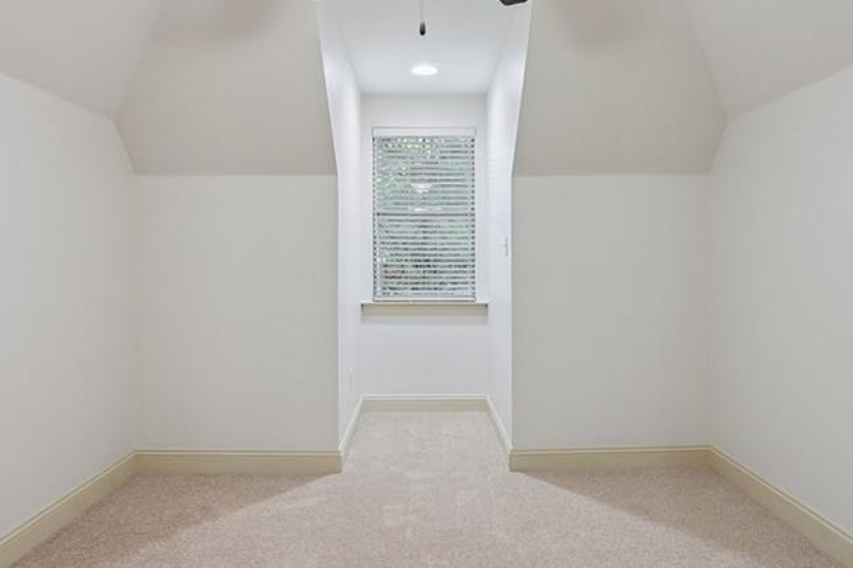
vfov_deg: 47.7
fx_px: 639
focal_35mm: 27
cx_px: 443
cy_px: 247
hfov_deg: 67.4
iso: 800
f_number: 11
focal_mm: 17
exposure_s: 1/6
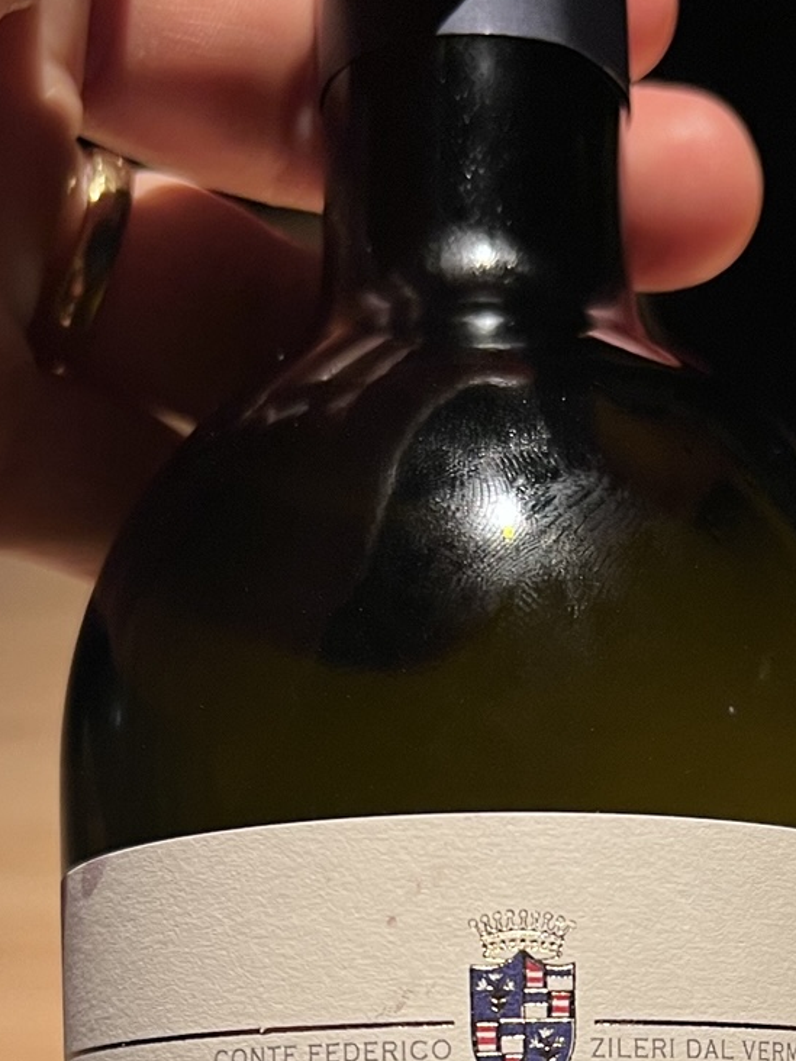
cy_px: 1207
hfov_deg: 20.7
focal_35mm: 71
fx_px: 2177
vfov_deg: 25.2
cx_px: 521
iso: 64
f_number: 1.5
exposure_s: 1/50
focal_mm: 5.7
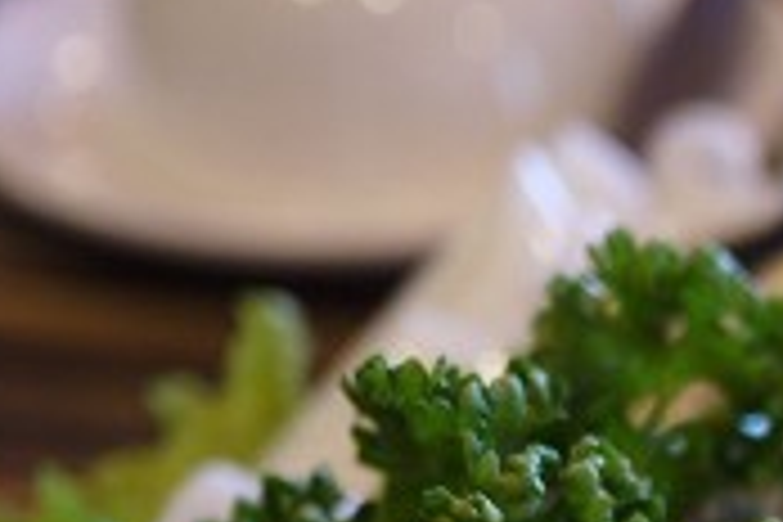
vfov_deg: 11.6
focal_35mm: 107
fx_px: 2327
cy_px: 1022
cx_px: 1336
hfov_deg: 16.5
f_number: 2.5
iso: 200
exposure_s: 1/60
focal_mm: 14
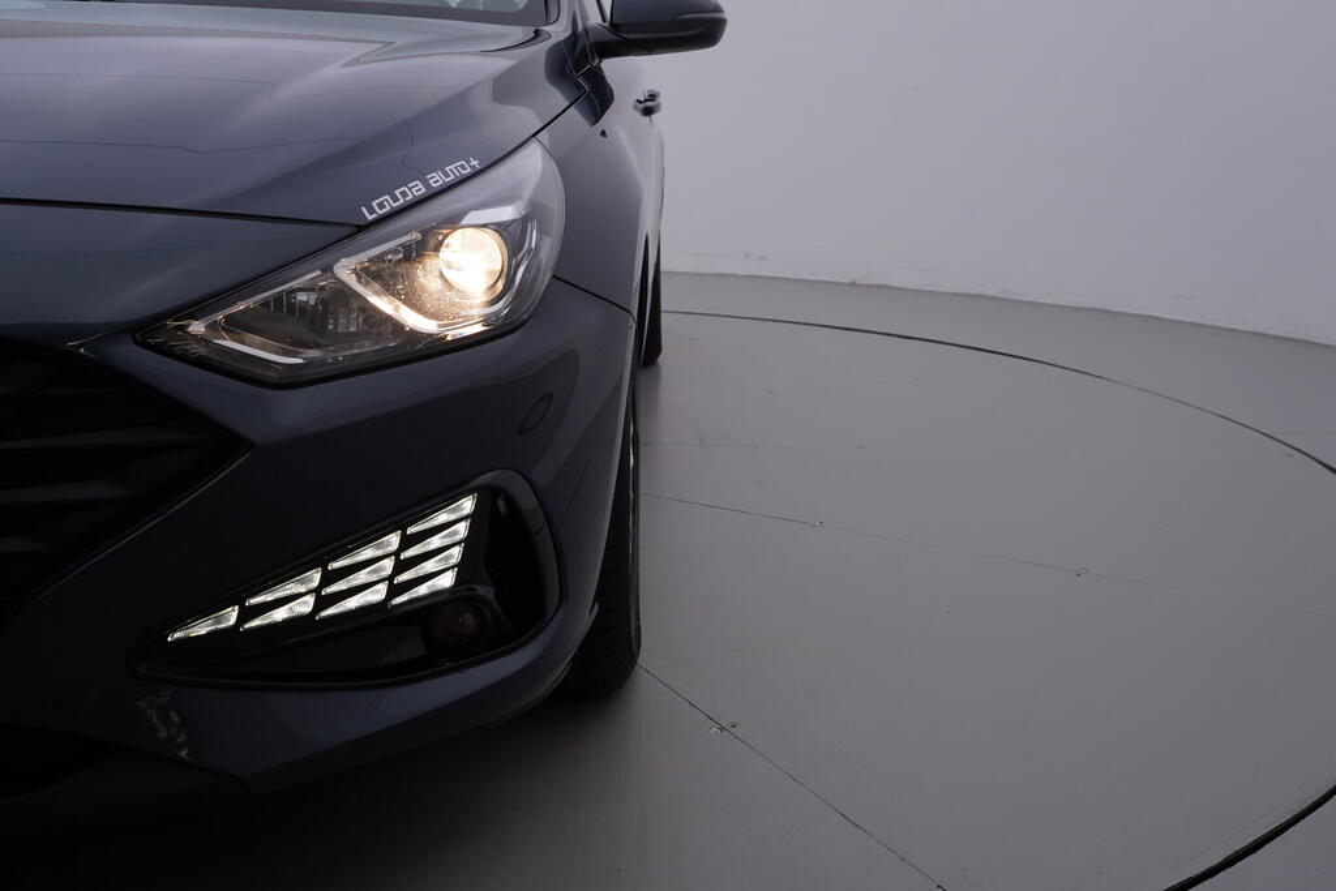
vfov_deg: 36.9
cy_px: 446
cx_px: 668
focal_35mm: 36
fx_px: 1336
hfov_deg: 53.1
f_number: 5
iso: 125
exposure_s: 1/125
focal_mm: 24
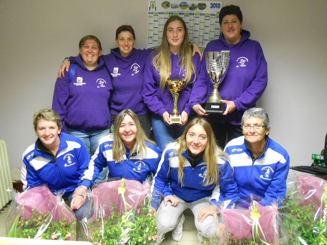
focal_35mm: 29
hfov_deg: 61.7
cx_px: 164
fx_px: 274
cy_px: 122
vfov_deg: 48.2
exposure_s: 1/20
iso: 400
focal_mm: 5.3
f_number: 3.4
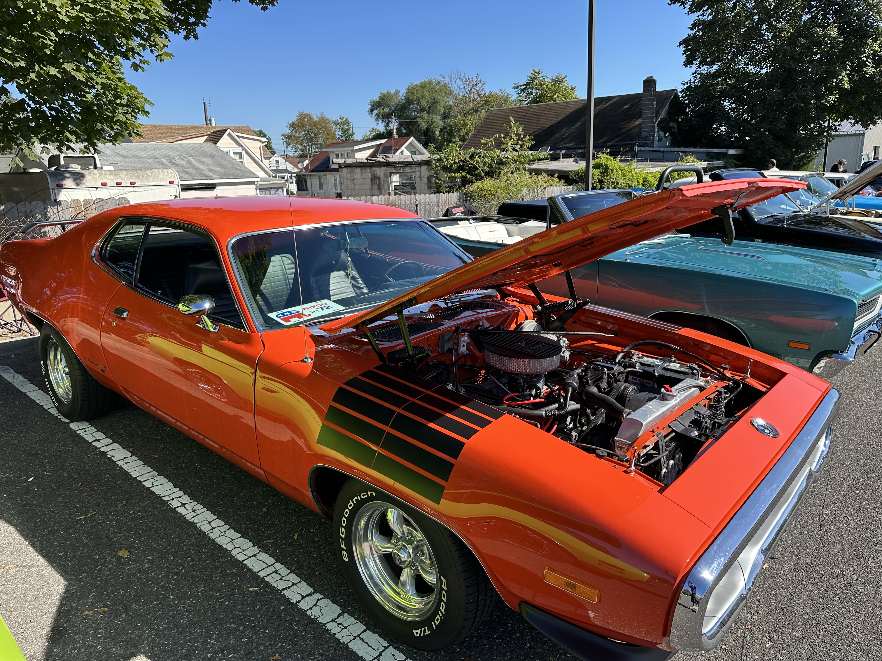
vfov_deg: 56.8
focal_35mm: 24
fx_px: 612
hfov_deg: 71.6
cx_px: 441
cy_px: 330
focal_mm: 6.86
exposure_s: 1/2028
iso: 80
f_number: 1.78
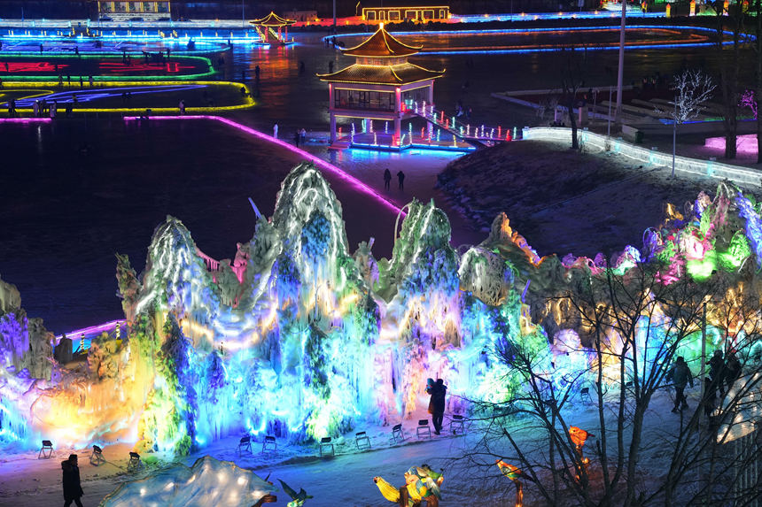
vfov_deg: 19.4
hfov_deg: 28.8
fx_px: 1481
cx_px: 381
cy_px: 254
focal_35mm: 70
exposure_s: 1/160
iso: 1600
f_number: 5
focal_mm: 70
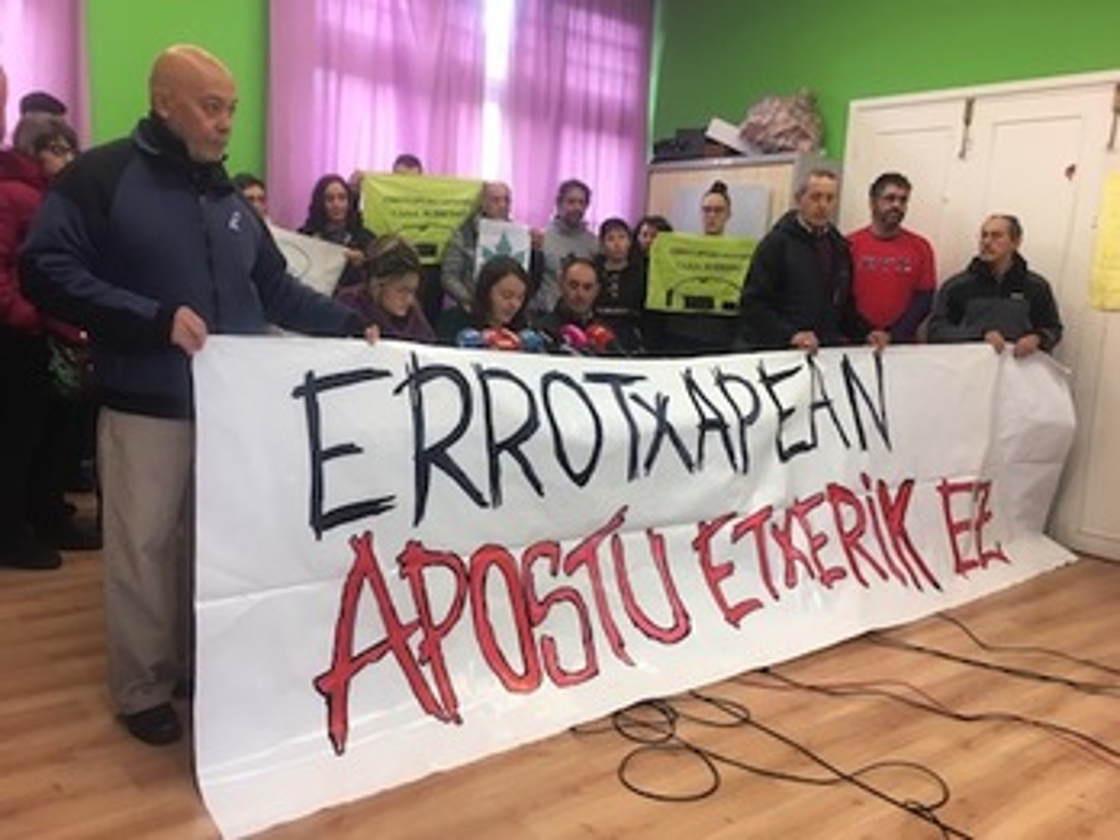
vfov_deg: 48.2
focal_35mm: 29
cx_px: 560
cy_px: 420
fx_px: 938
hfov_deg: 61.7
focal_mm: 4.15
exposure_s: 1/33
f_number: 2.2
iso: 32
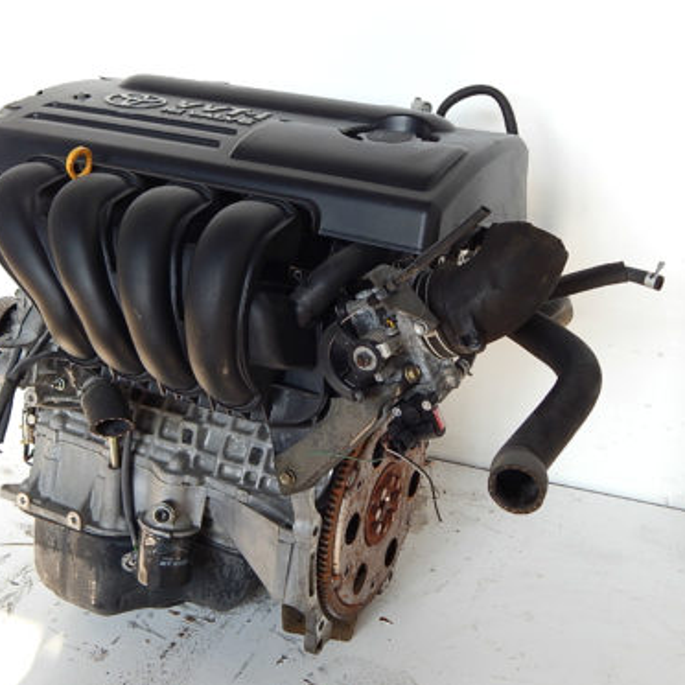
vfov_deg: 36.8
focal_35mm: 46
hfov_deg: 36.7
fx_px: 1030
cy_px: 342
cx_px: 296
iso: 125
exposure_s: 1/125
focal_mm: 6.8
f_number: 3.4
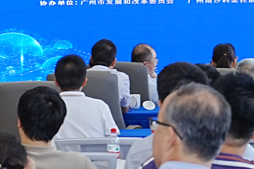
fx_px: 1707
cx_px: 172
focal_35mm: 242
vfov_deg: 5.6
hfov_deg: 8.5
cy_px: -109
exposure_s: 1/125
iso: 200
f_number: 4
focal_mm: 40
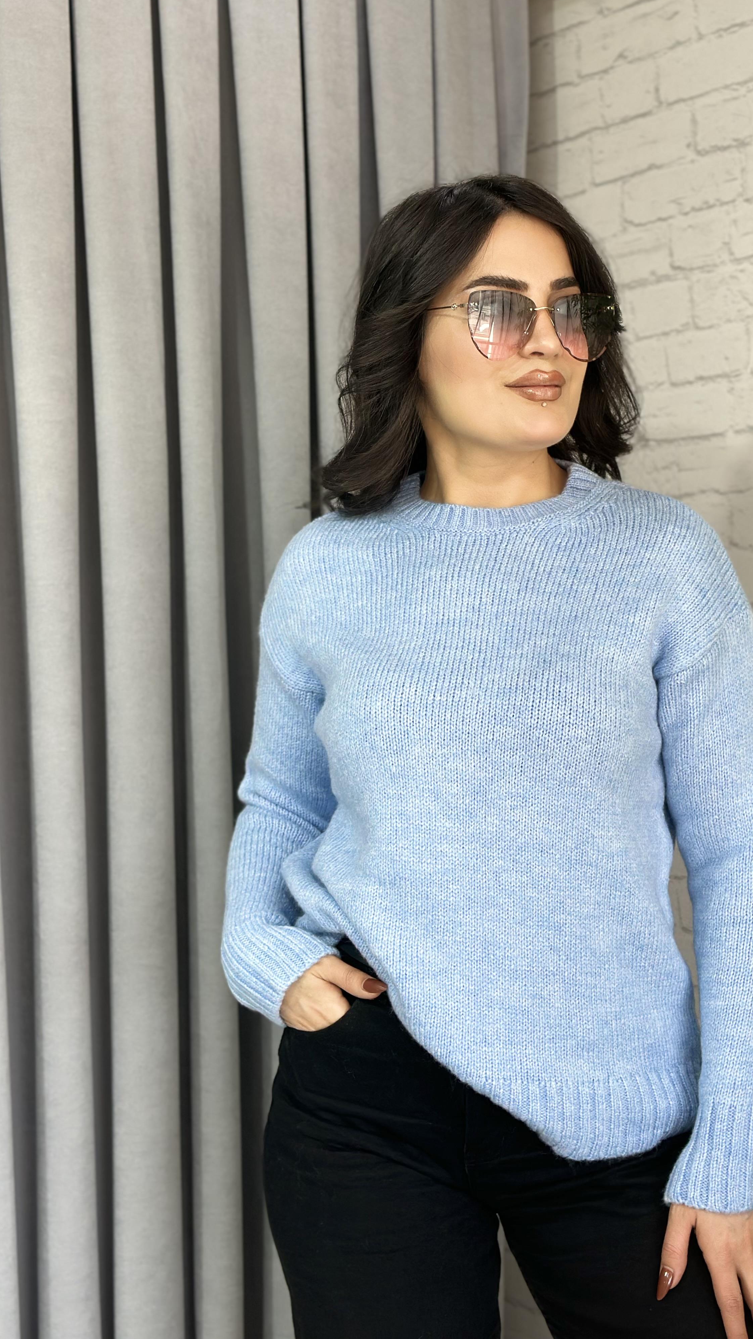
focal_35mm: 53
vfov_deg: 39.2
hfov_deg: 22.6
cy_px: 663
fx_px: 1881
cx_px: 492
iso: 64
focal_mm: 6.86
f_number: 1.78
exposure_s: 1/129
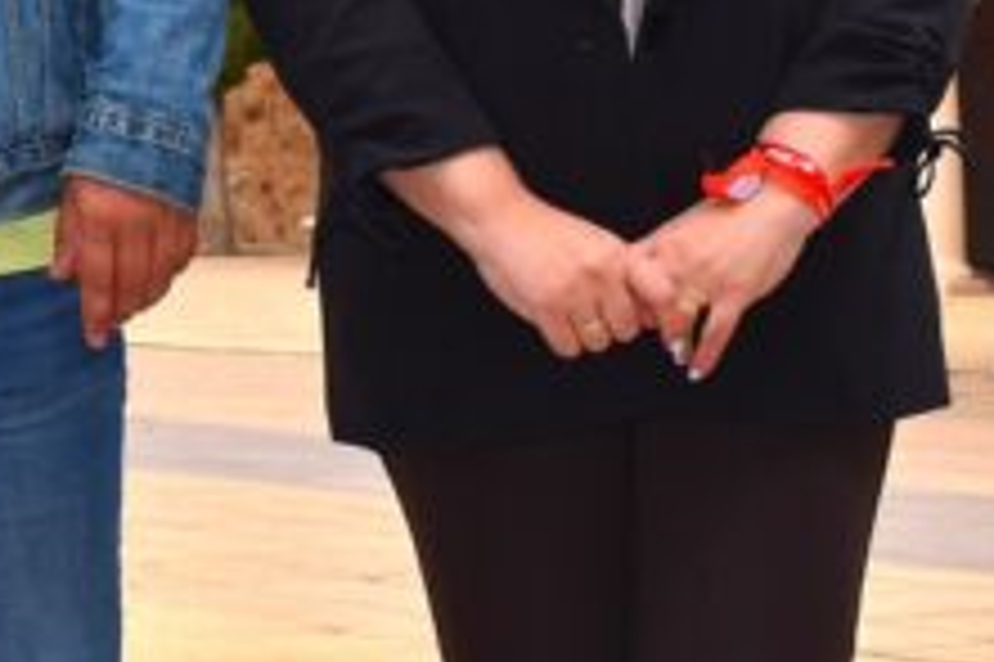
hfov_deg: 13.7
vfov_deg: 9.1
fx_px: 4028
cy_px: -333
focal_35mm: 146
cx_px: -207
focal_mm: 28
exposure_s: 1/200
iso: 100
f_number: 8
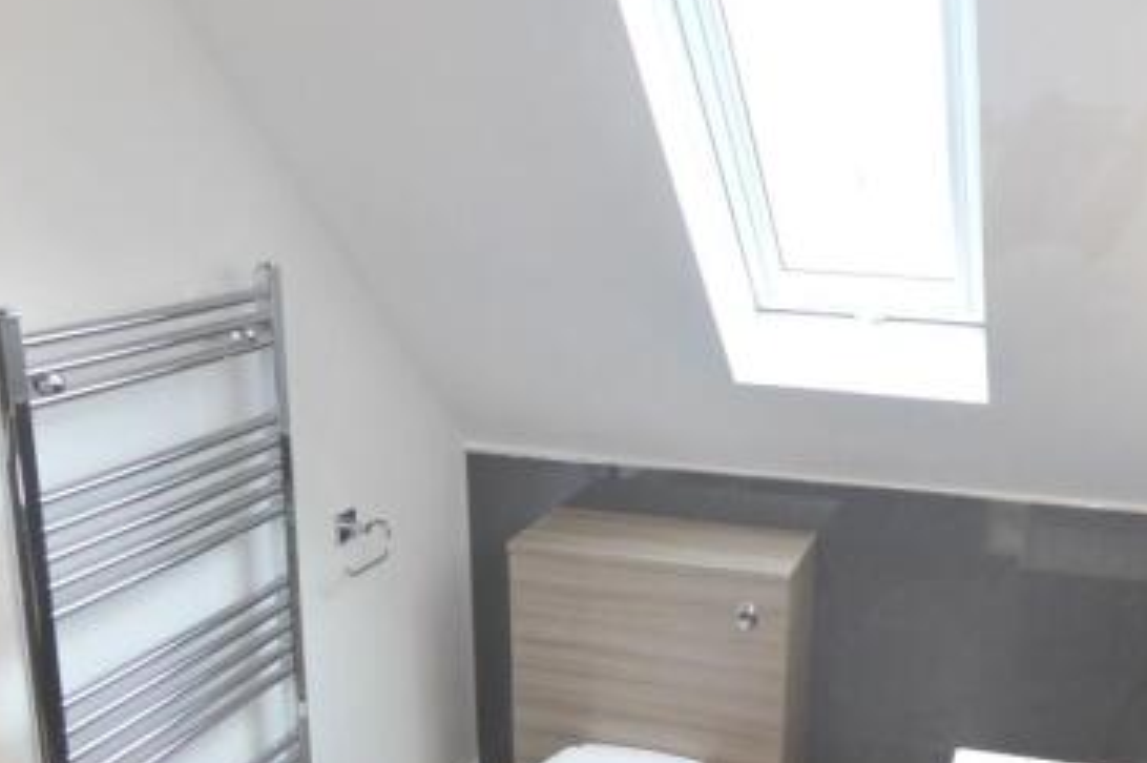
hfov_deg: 47.9
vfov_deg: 33.3
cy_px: 437
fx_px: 1273
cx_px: 739
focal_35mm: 40
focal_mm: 4.3
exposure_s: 1/60
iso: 160
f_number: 3.3
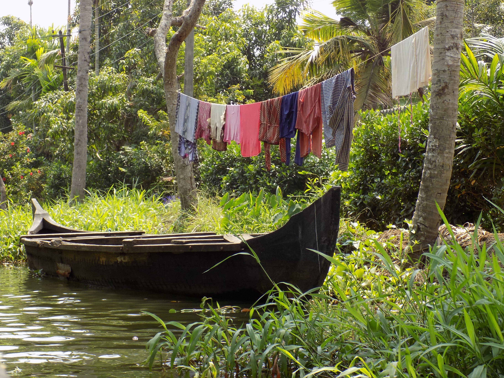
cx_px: 252
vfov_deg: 18.9
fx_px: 1136
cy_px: 189
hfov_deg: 25.0
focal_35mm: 78
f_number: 4.3
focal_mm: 13.9
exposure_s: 1/200
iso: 80
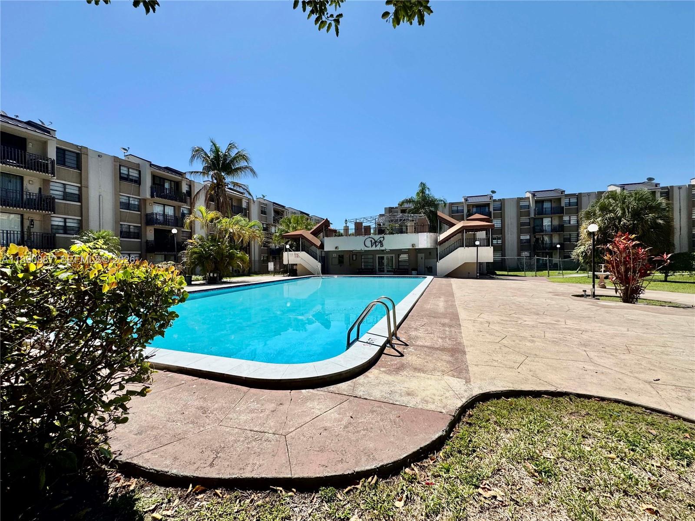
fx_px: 281
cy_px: 260
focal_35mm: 14
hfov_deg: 102.1
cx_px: 348
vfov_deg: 85.7
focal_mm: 2.22
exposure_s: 1/3390
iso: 50
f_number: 2.2
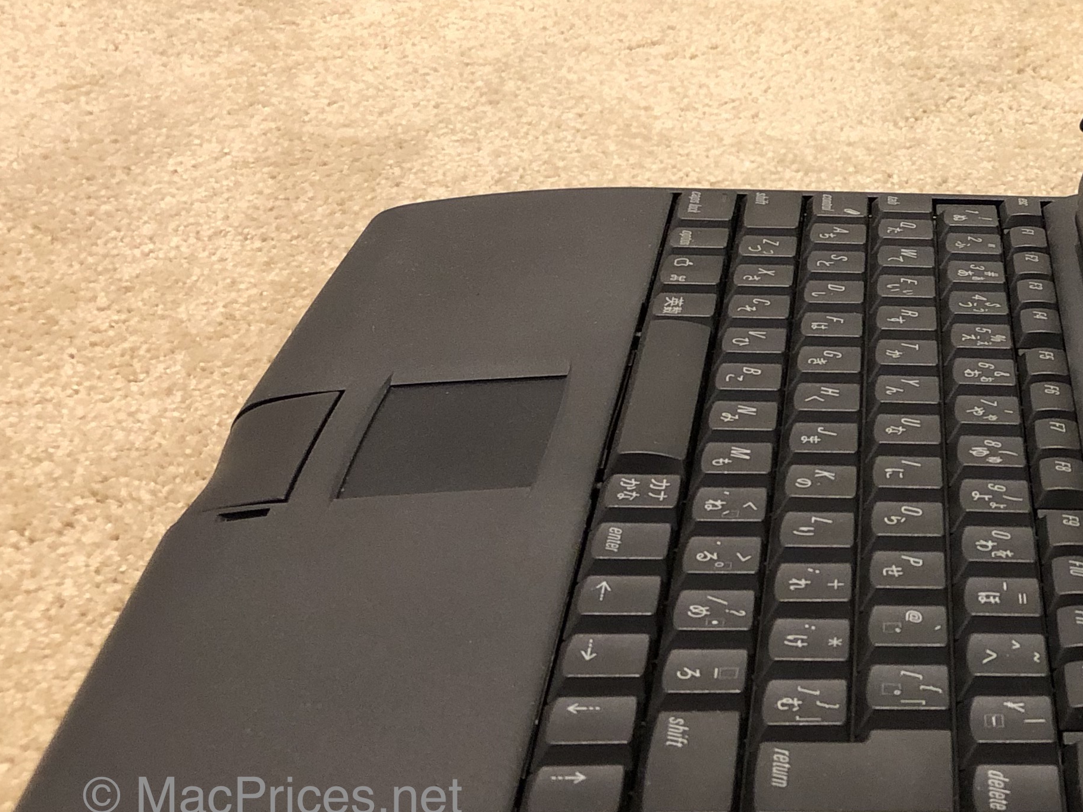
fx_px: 1940
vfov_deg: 23.5
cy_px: 268
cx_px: 1003
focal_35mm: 62
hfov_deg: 29.7
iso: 100
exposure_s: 1/13
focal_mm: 3.99
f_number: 1.8
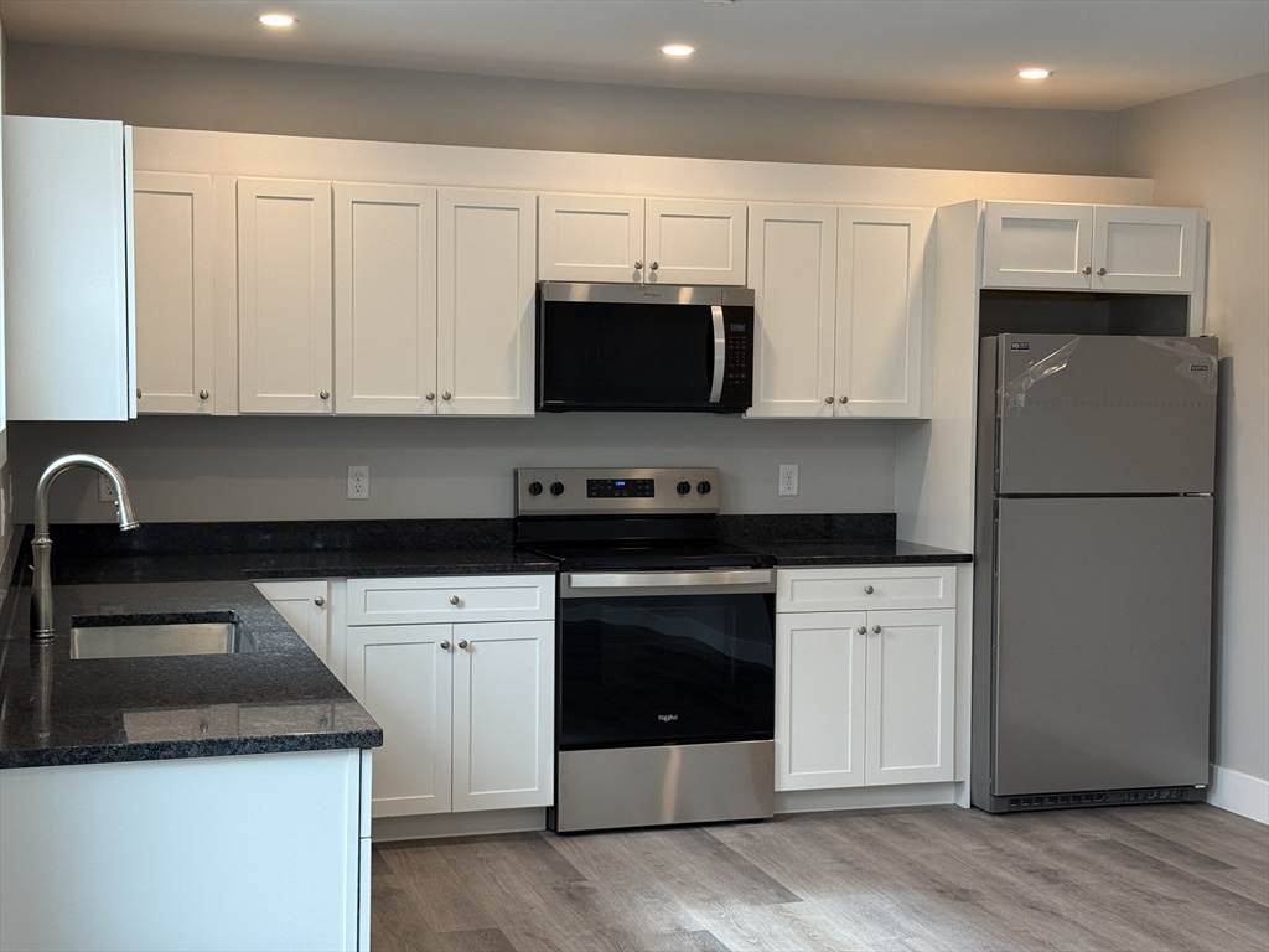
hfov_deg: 39.7
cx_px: 634
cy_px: 476
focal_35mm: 48
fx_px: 1760
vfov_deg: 30.3
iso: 80
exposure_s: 1/139
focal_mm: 6.76
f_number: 1.78
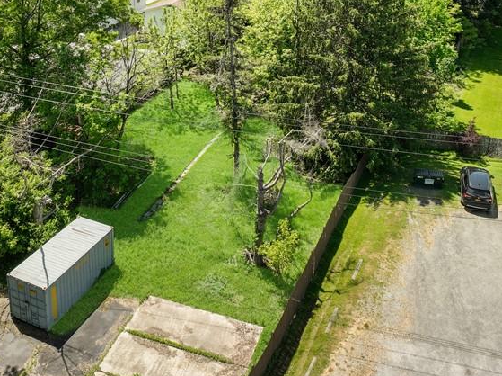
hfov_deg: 42.7
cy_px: 53
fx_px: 637
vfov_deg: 31.6
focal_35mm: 44
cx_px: 190
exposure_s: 1/640
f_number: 2.8
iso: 160
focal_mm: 12.29
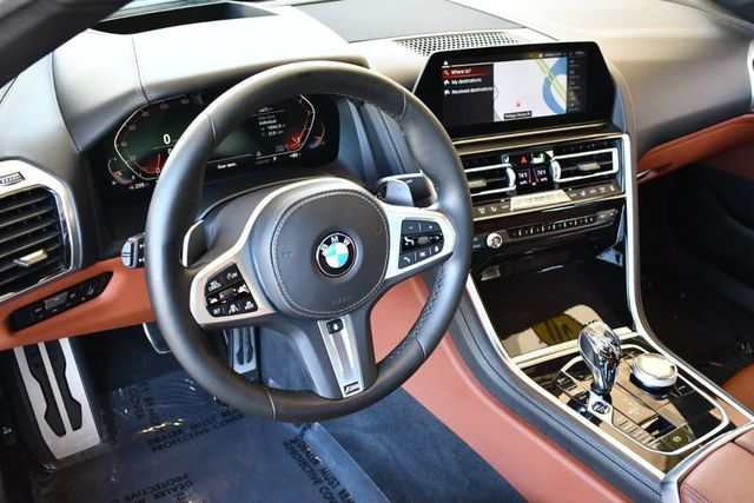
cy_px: 252
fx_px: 754
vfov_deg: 36.9
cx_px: 377
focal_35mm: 36
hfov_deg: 53.1
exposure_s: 1/125
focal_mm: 18
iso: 1000
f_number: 3.5
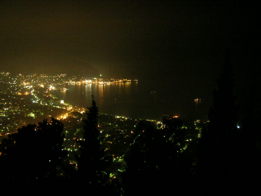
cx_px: 130
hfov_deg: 52.6
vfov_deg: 40.7
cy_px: 98
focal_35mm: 35
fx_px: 264
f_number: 2.8
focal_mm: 5.8
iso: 200
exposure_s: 2
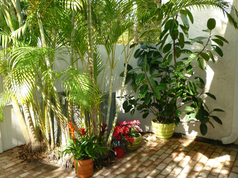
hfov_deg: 55.2
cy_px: 96
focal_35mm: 33
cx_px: 106
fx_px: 227
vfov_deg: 42.9
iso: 100
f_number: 3.3
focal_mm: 5.2
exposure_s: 1/80
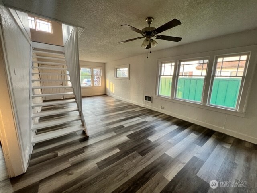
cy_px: 96
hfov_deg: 106.2
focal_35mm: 13
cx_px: 128
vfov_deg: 89.9
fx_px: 97
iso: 64
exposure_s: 1/99
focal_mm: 1.57
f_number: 1.8
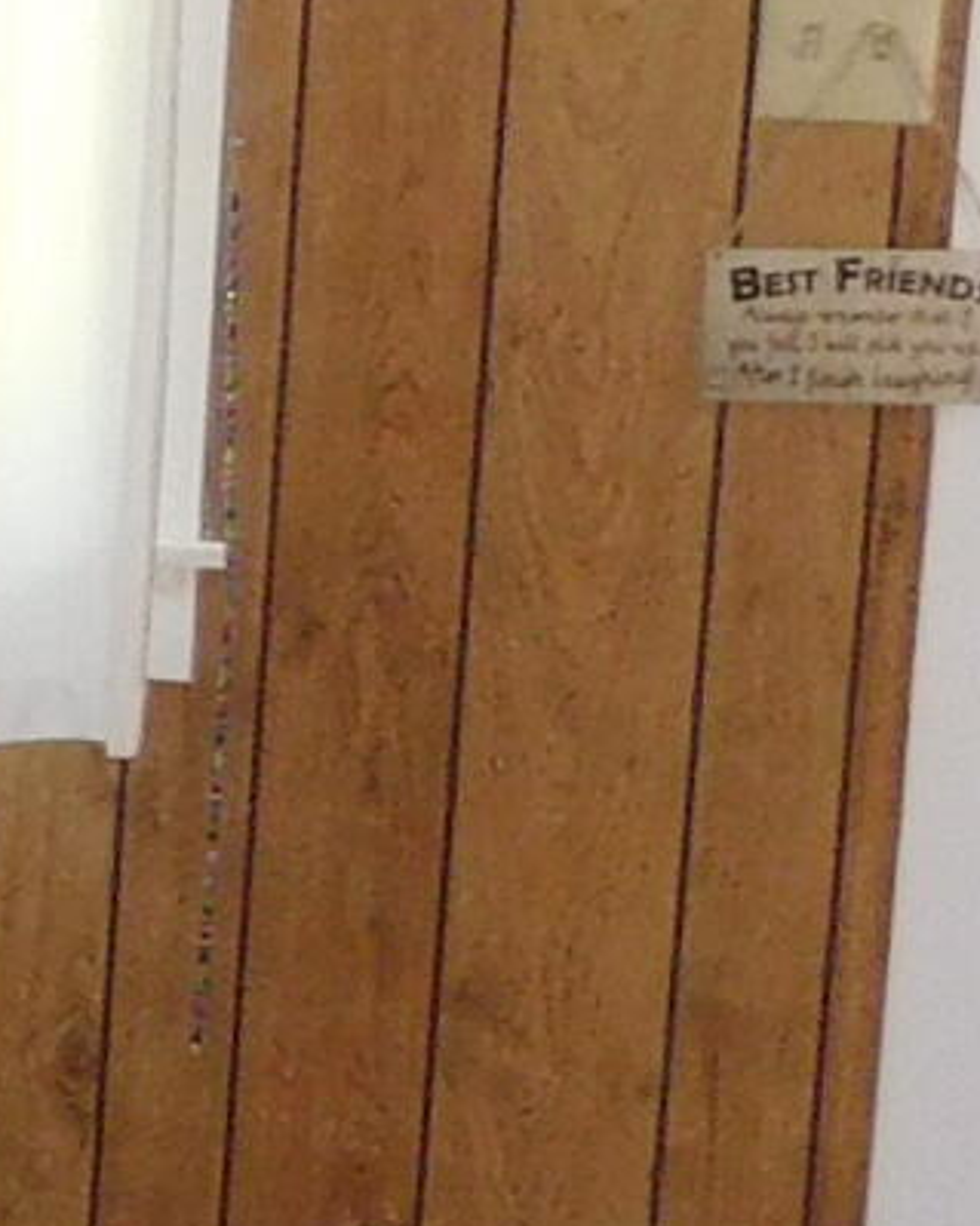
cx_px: -2415
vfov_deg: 11.4
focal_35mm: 169
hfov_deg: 7.5
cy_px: 842
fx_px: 6129
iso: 200
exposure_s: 1/30
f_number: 3
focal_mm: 4
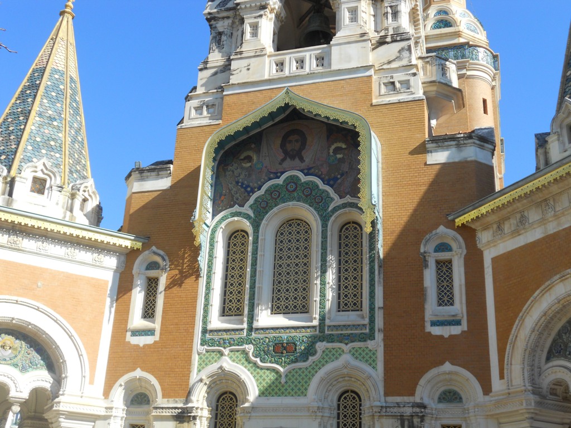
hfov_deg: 41.2
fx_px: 759
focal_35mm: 46
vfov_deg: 31.5
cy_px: 214
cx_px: 286
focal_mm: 8.2
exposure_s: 1/400
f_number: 4.3
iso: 80
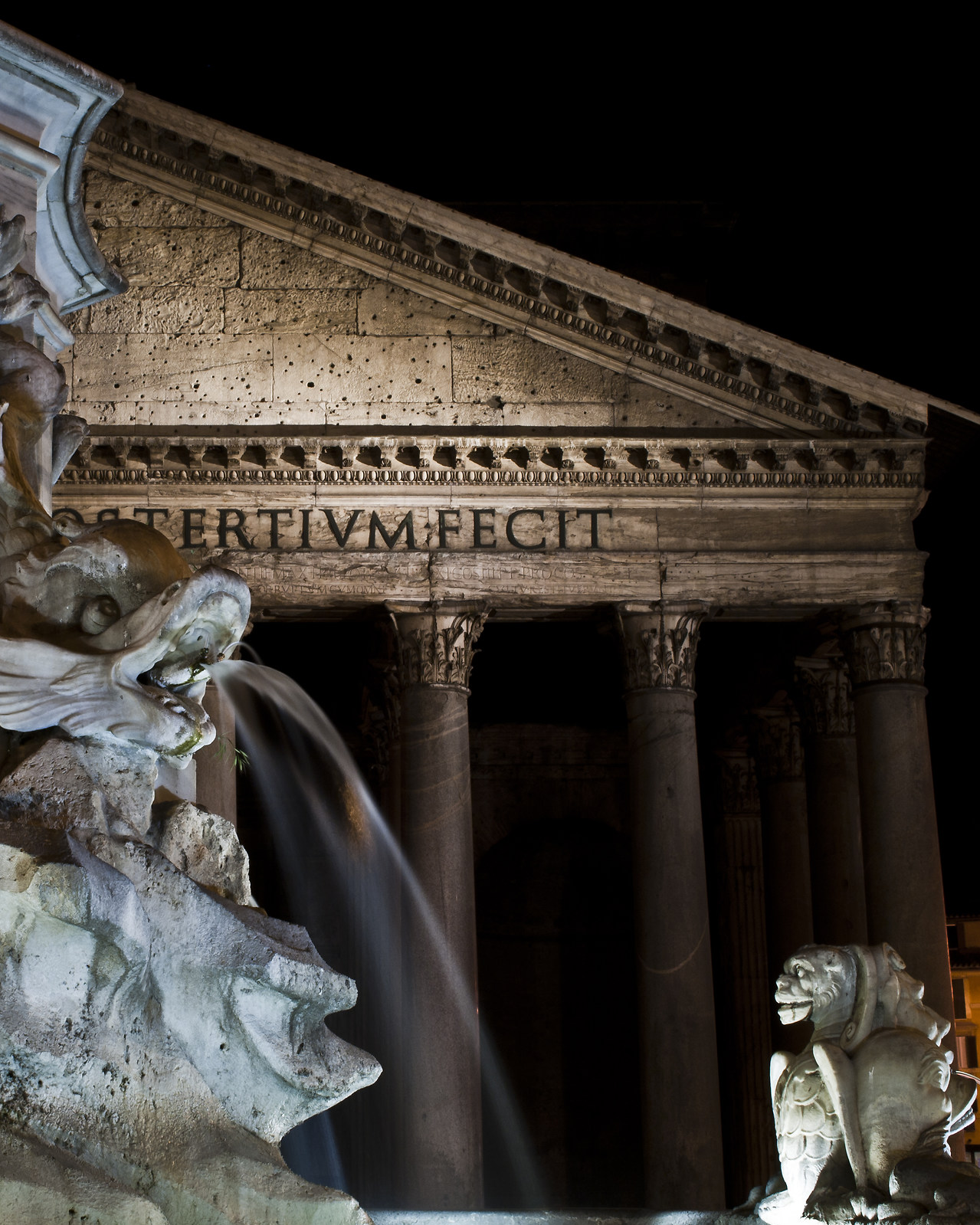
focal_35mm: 55
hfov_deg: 27.3
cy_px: 612
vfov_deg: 34.2
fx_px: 1994
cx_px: 264
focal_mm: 26
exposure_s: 13
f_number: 16
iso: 100
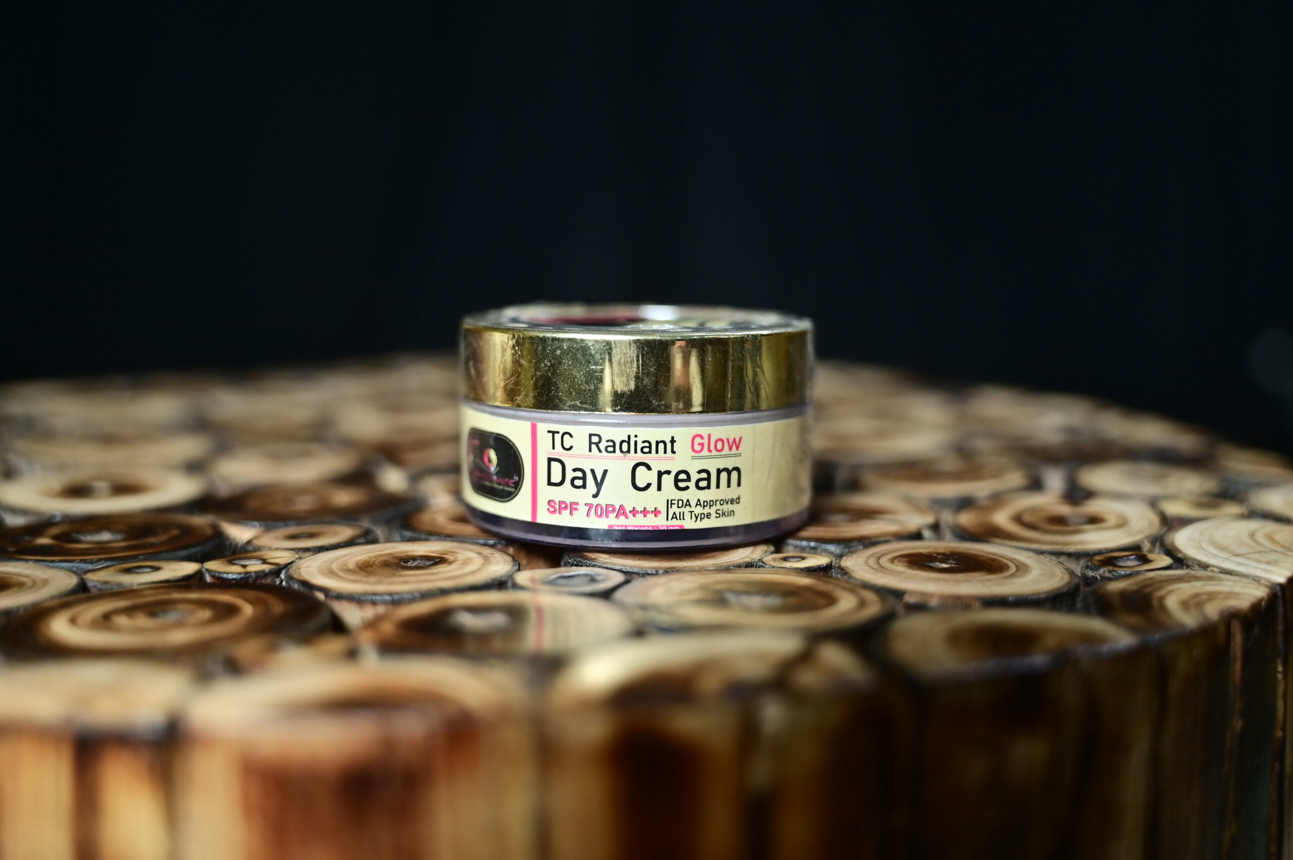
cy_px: 430
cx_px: 646
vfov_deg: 33.4
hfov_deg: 48.5
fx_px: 1436
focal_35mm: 40
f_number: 4
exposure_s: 1/160
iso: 640
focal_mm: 40
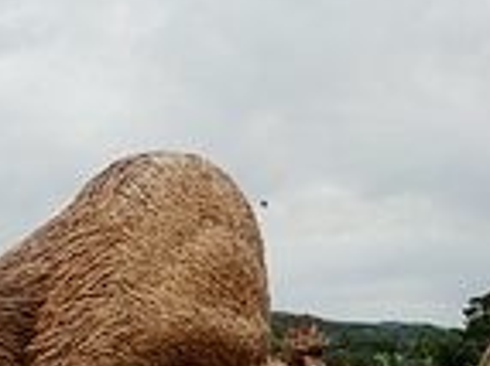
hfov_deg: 18.7
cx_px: 147
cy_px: 193
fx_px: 1485
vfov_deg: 14.1
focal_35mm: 105
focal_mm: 9
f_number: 5.6
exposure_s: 1/320
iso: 125
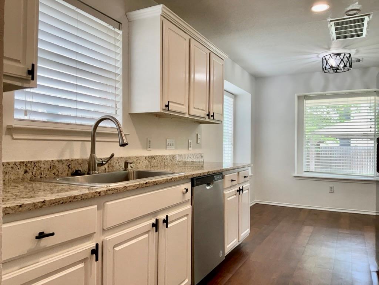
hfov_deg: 65.3
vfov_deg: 51.4
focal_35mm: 27
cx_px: 190
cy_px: 142
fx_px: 296
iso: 32
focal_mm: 3
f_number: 1.8
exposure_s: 1/100
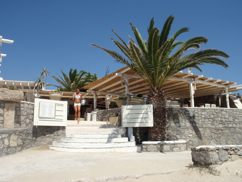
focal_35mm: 34
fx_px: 238
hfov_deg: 54.0
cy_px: 91
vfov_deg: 41.8
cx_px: 121
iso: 64
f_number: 9
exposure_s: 1/160
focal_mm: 6.07
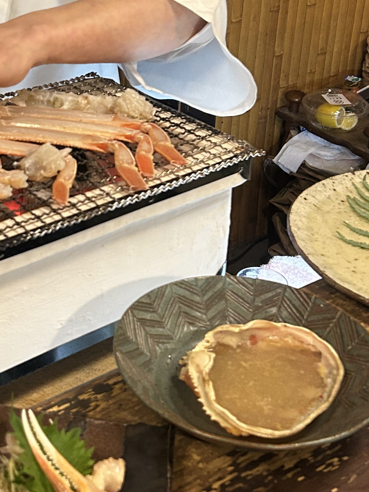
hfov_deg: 21.8
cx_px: 52
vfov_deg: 29.1
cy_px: 156
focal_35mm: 66
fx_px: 938
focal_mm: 5.7
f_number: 1.5
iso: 250
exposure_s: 1/60
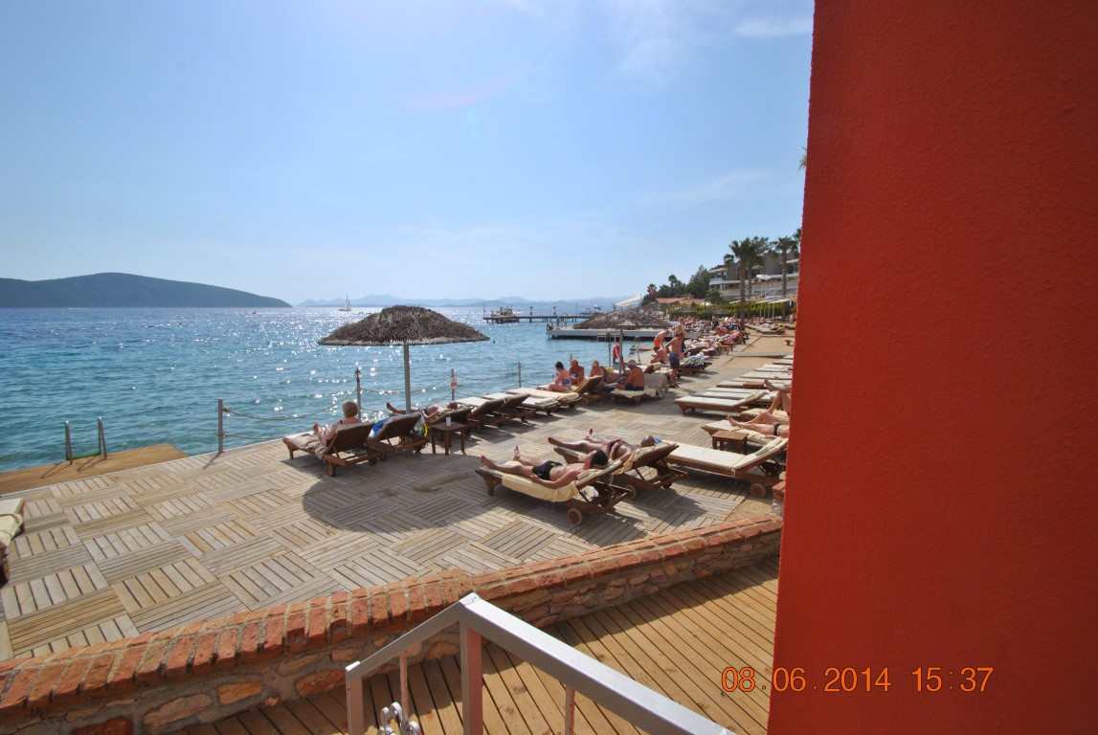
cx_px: 549
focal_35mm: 15
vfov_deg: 77.5
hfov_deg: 100.3
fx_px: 458
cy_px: 368
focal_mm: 10
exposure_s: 1/400
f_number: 10
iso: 100
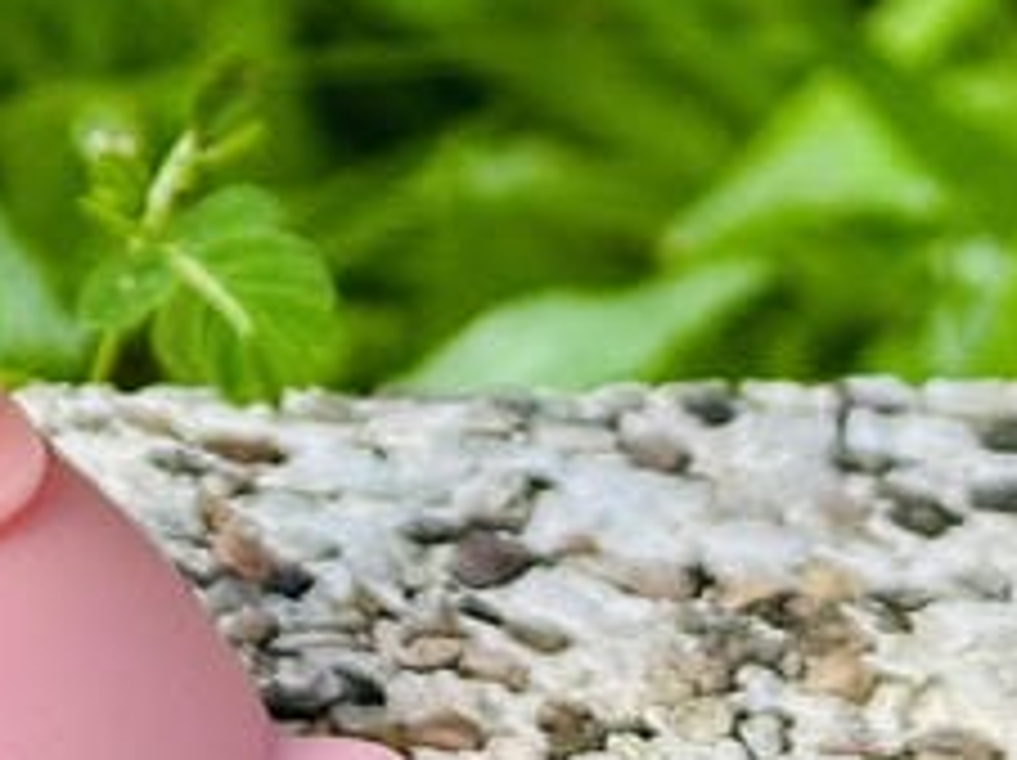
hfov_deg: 7.7
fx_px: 7484
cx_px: -369
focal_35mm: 255
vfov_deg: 5.7
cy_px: -832
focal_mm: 6.86
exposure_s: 1/121
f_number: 1.78
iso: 80
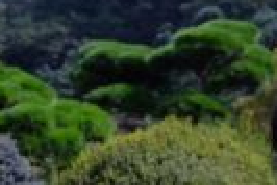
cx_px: 498
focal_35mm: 169
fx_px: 1302
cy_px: 322
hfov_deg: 11.3
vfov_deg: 7.9
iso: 200
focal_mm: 31
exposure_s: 1/400
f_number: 5.6
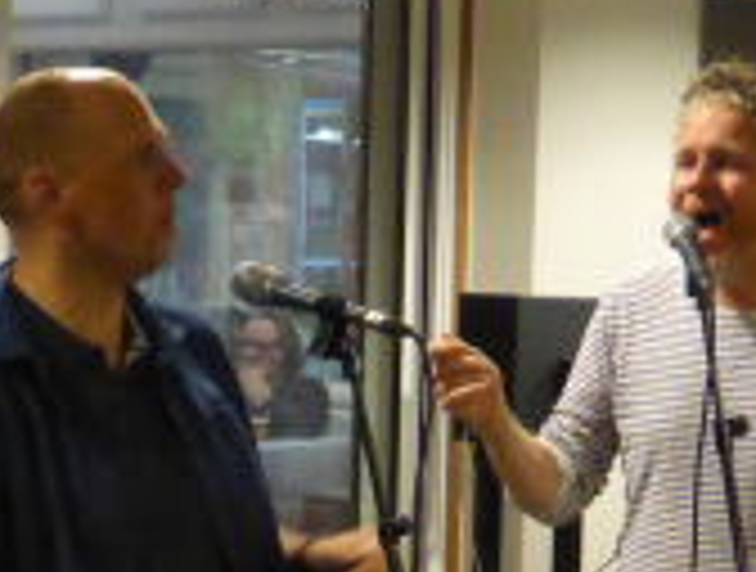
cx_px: 130
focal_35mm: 139
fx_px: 3044
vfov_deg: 10.7
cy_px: 421
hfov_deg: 14.1
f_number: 4.2
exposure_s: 1/15
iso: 1600
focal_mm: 8.5
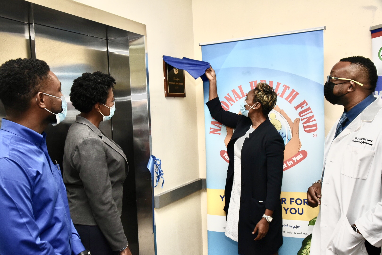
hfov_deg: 50.7
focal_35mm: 38
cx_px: 191
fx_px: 403
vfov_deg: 35.1
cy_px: 128
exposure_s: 1/125
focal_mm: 38
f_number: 10
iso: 4000
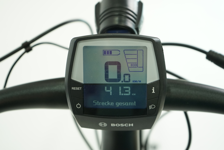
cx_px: 112
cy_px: 75
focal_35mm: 55
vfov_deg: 24.6
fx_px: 342
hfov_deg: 36.2
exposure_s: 1/200
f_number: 5
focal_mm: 55
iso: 2000
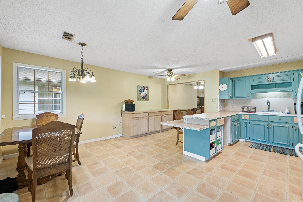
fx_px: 126
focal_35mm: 15
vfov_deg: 77.3
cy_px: 101
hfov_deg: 100.4
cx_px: 152
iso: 400
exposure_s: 1/3
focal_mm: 10
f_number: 7.1
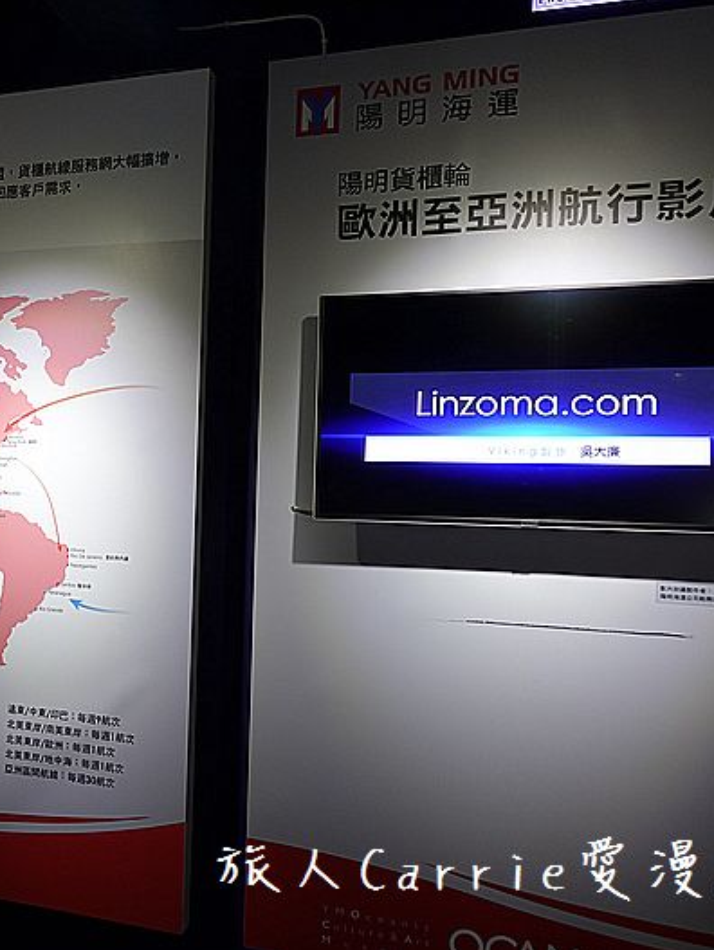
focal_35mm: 35
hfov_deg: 38.8
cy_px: 475
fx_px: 961
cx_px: 115
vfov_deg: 52.6
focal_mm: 8.8
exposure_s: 1/30
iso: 200
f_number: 2.8
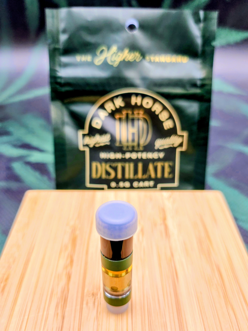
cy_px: 166
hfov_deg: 56.8
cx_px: 124
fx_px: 229
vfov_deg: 71.6
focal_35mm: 24
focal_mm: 5
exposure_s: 1/158
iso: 50
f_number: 1.8
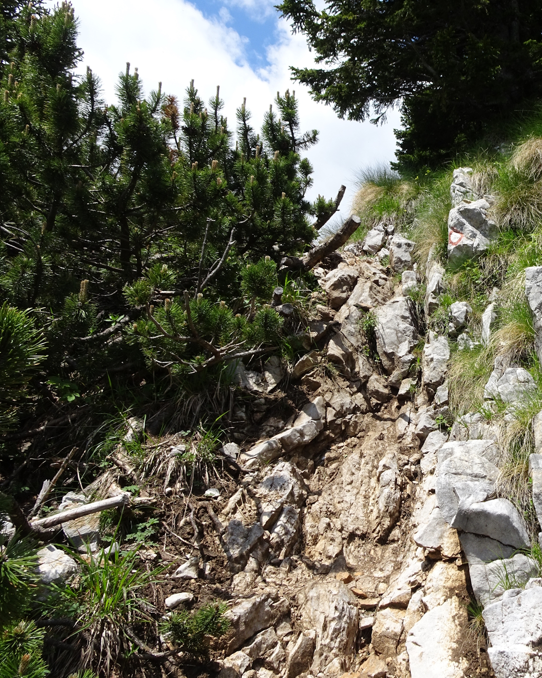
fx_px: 642
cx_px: 461
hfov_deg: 42.9
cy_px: 343
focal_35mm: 32
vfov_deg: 55.7
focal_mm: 4.1
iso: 80
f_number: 3.5
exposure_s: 1/800
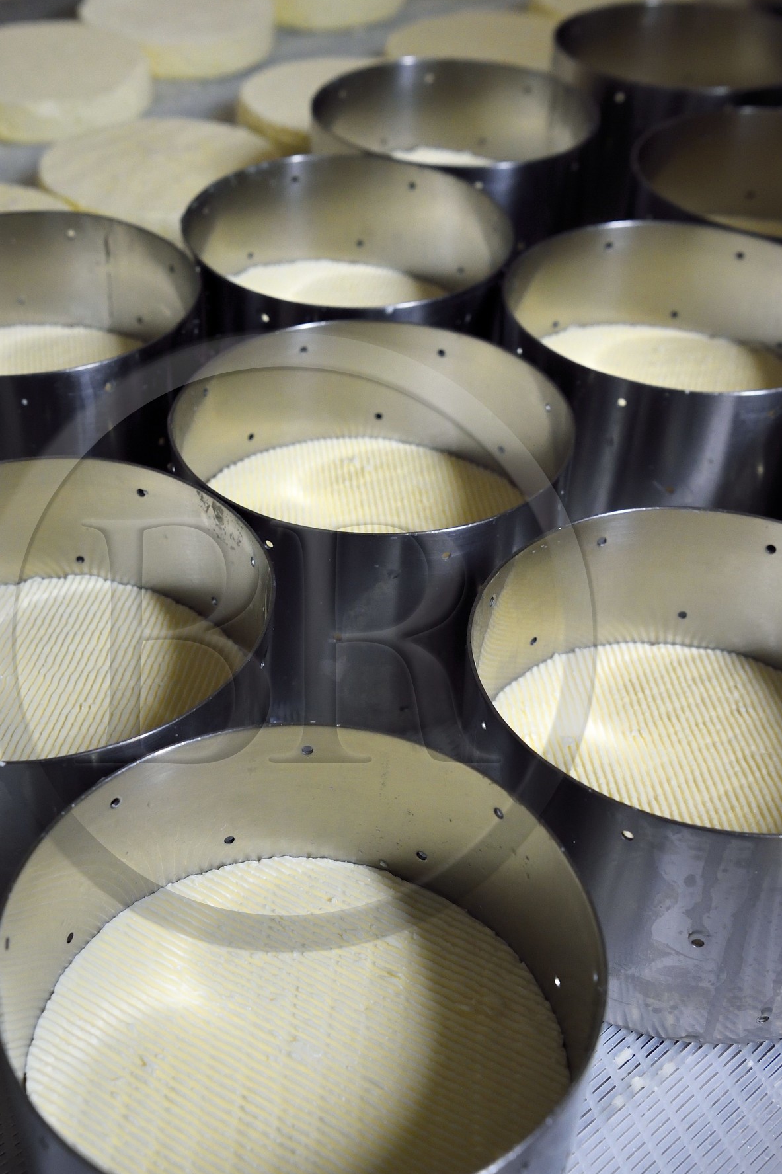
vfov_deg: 42.7
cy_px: 642
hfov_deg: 29.1
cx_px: 286
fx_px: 1500
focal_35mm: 46
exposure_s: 1/60
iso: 1600
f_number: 6.3
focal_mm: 34
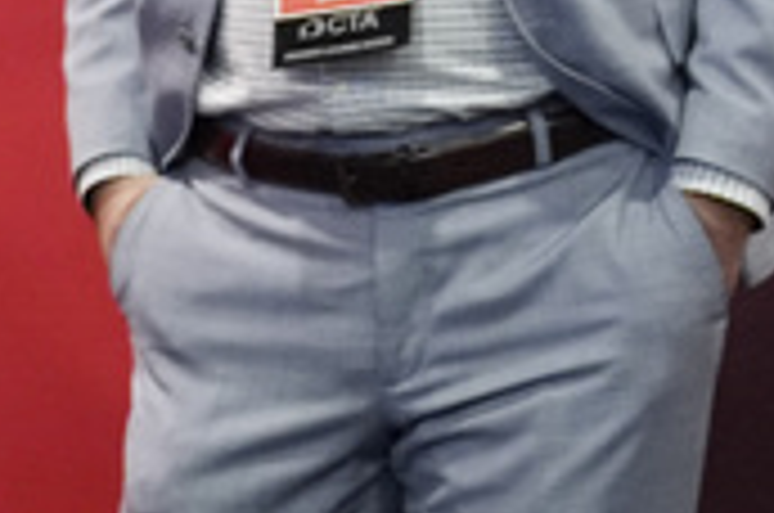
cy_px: 434
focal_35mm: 197
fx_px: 4228
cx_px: -756
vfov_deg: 6.9
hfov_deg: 9.8
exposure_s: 1/200
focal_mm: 33
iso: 3200
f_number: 2.8
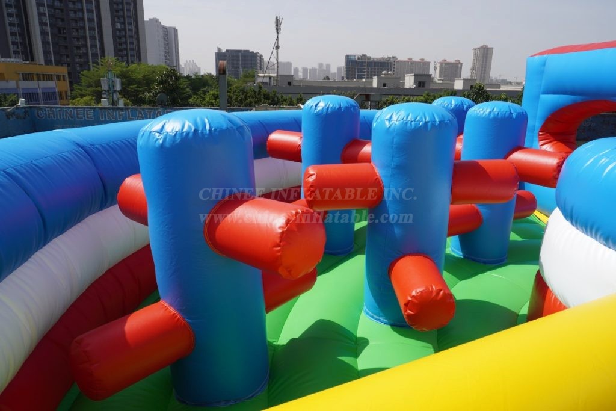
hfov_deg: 73.7
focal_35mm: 24
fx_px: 411
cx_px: 308
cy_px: 206
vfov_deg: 53.1
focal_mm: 16
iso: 100
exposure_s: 1/320
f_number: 8
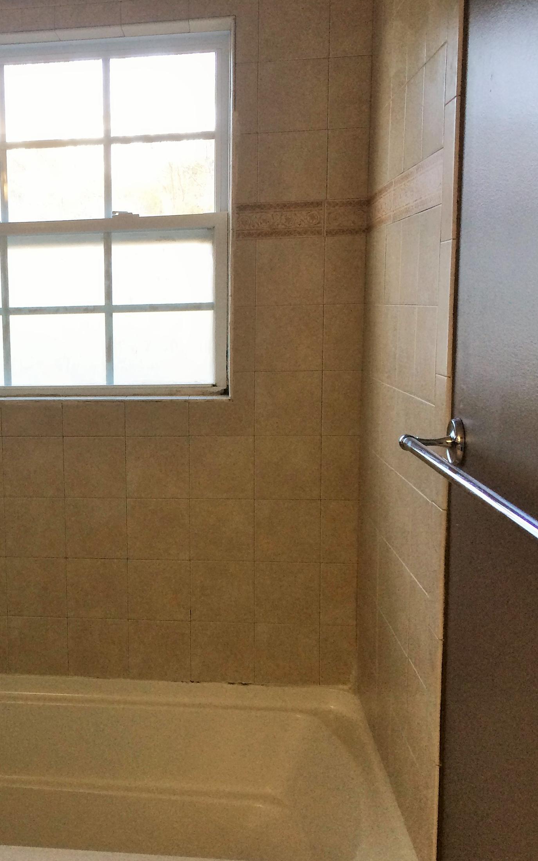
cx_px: 42
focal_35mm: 42
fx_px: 986
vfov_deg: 47.2
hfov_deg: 29.2
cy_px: 433
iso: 40
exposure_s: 1/40
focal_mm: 4.15
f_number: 2.2
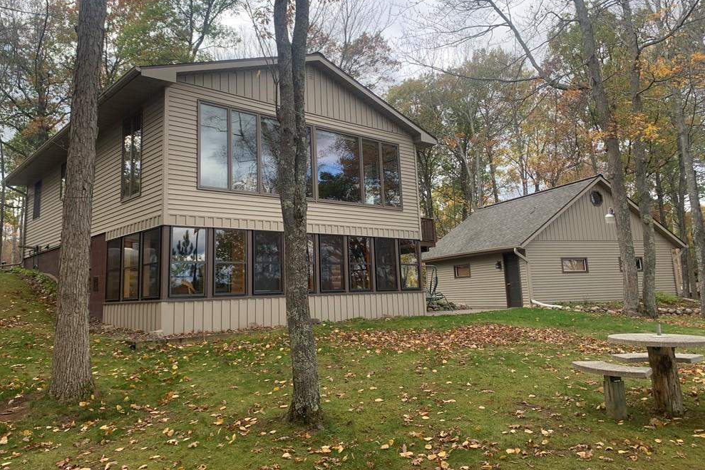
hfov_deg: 65.5
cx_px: 341
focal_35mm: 28
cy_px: 208
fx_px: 548
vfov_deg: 46.3
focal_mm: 4.25
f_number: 1.8
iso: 25
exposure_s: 1/419
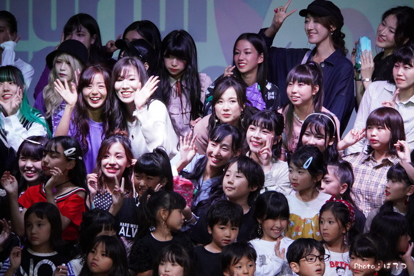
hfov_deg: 6.9
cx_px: 207
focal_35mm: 300
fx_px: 3449
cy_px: 138
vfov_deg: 4.6
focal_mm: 200
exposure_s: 1/320
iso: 3200
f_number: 6.3
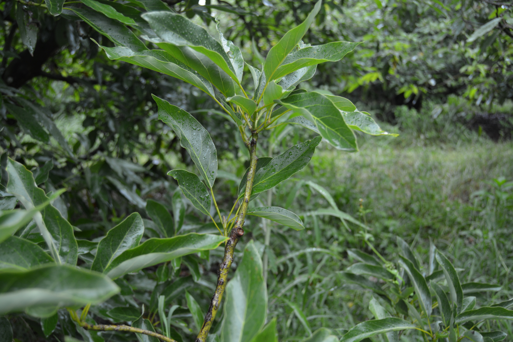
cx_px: 256
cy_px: 171
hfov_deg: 53.1
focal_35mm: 36
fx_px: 513
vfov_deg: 36.9
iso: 400
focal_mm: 24
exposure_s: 1/80
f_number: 4.5
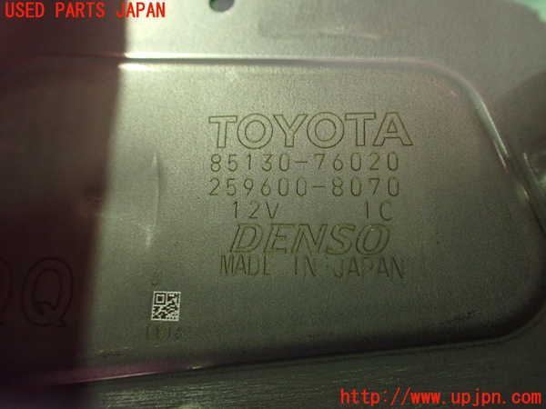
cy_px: 204
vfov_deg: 46.8
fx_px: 473
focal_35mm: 30
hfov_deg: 60.0
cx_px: 273
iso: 800
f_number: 2.3
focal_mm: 5.4
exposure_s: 1/80
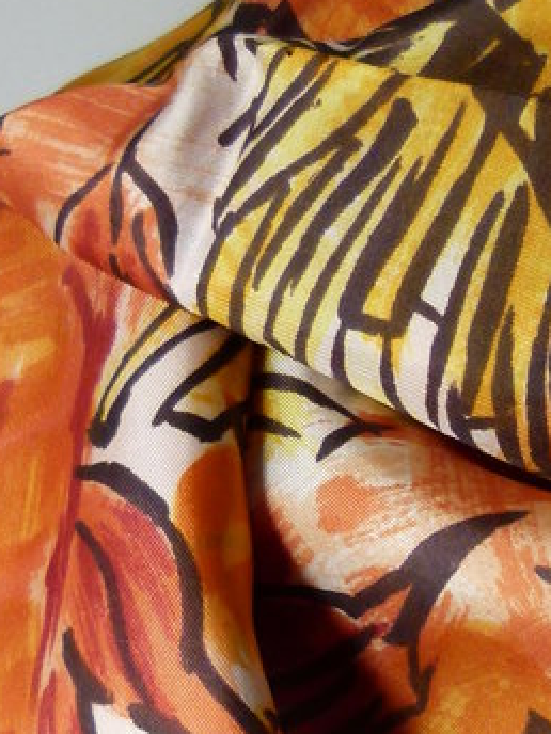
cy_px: 707
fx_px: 2059
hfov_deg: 14.6
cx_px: 698
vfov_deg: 19.7
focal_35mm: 97
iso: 125
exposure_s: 1/60
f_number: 2.8
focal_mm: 4.5
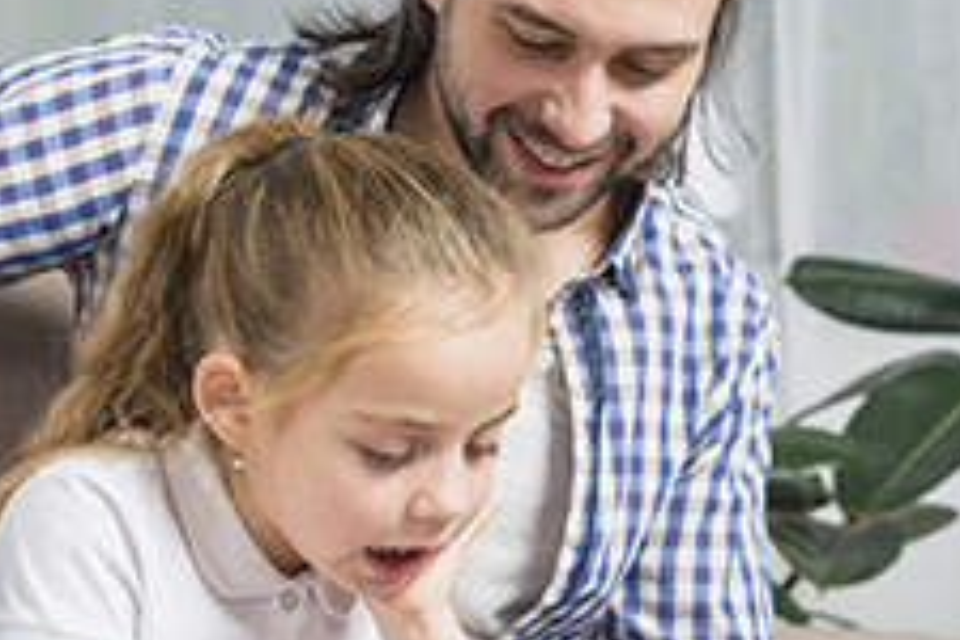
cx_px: 444
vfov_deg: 13.7
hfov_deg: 20.4
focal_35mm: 100
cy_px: 367
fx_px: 2666
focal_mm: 50
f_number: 5.6
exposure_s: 1/125
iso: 100
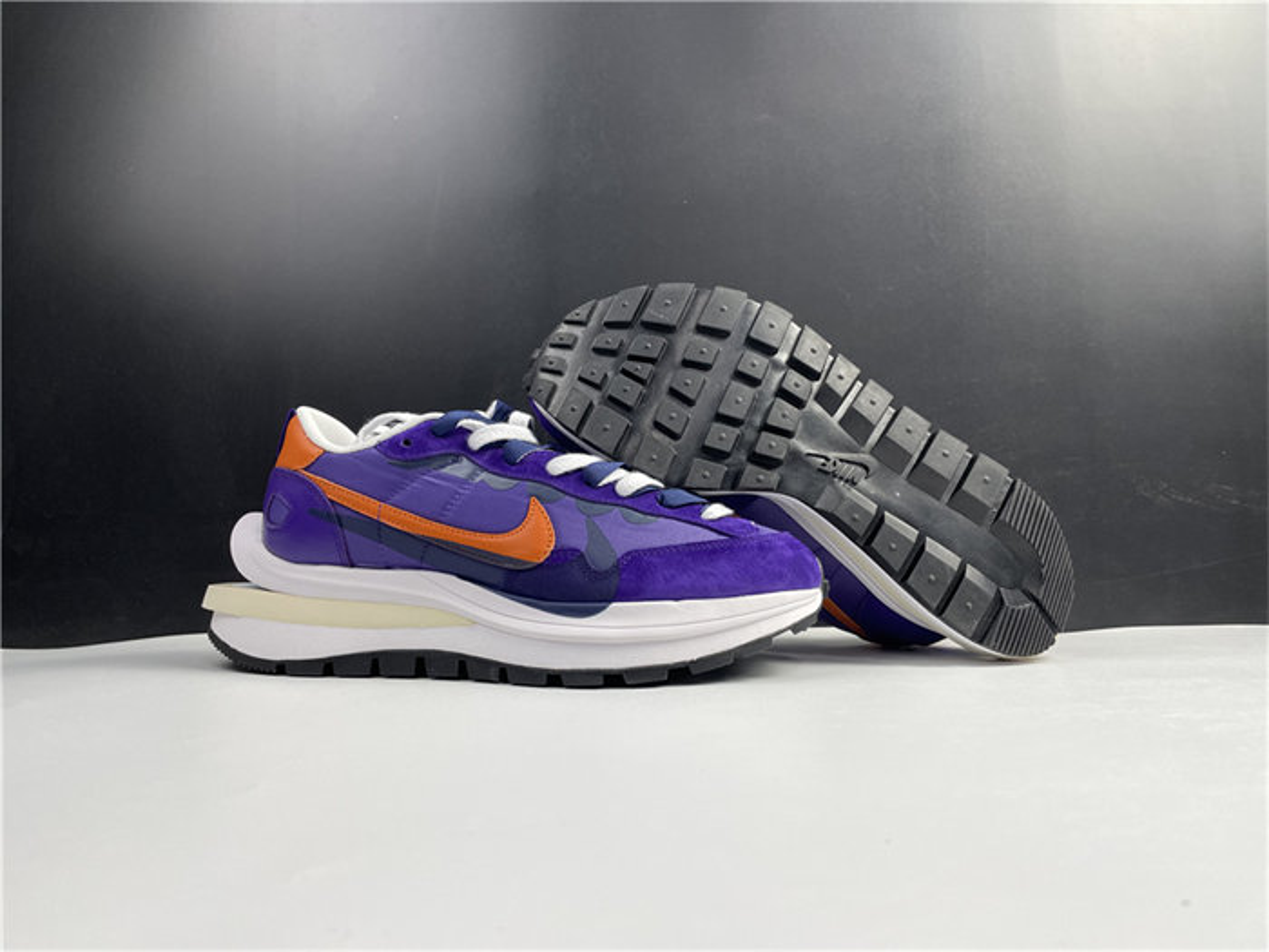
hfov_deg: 67.3
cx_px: 634
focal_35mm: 26
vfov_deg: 53.1
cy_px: 476
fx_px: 953
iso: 80
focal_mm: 4.2
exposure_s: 1/121
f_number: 1.6
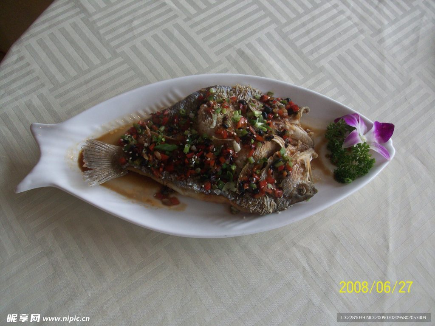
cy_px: 163
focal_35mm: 34
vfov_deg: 41.8
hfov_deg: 54.0
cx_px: 218
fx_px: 427
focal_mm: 5.7
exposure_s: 1/60
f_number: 2.8
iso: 75
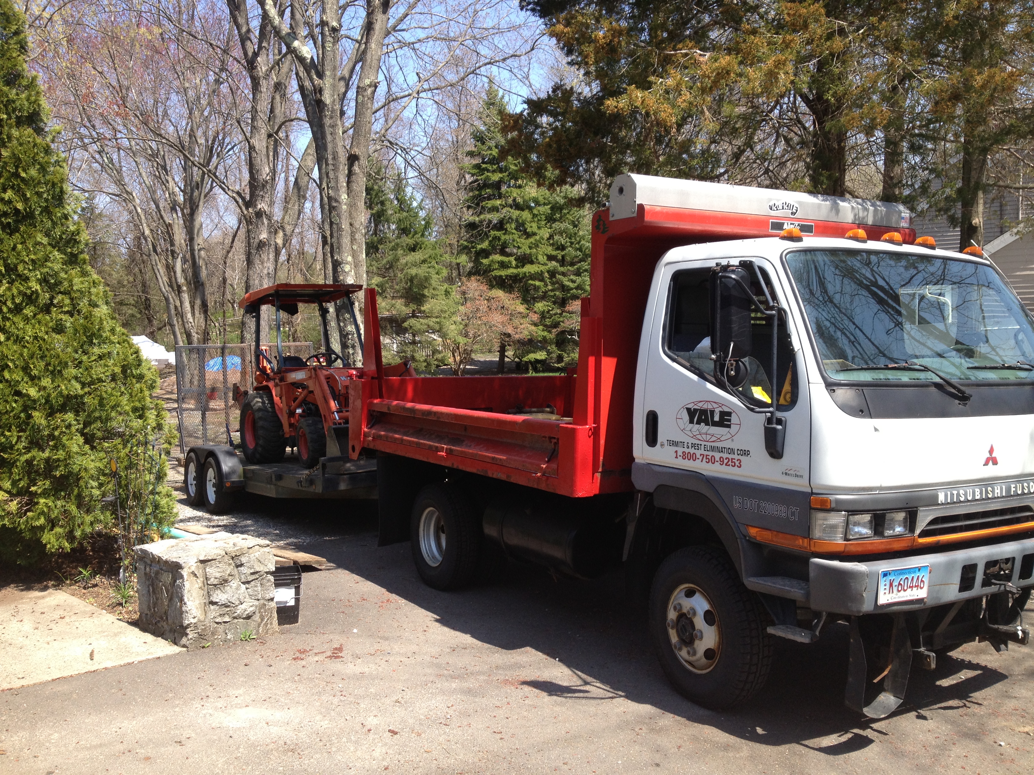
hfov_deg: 52.6
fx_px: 1045
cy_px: 388
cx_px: 517
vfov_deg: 40.7
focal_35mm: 35
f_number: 2.4
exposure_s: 1/581
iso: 50
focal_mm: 4.28
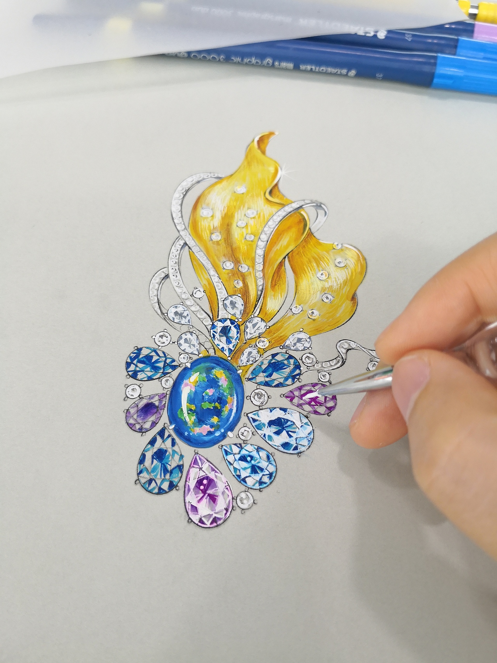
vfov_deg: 65.3
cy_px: 332
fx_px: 517
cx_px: 248
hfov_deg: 51.3
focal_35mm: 27
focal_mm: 3.95
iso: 100
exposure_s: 1/50
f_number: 1.6
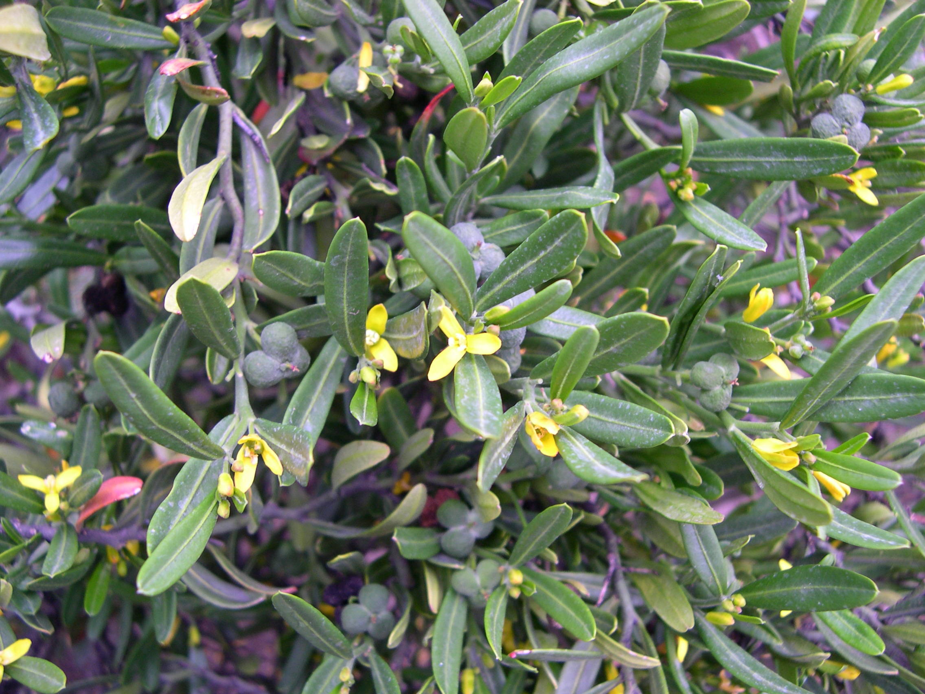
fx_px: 1015
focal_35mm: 38
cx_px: 462
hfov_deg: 49.0
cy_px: 347
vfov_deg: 37.7
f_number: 2.8
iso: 100
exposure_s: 1/65
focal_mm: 8
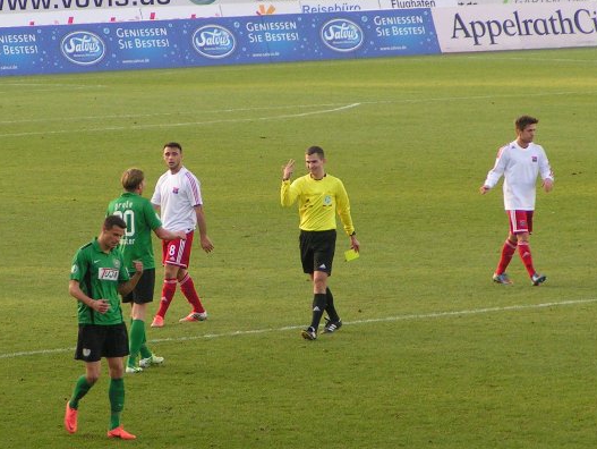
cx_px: 232
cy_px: 209
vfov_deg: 4.2
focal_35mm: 358
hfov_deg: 5.5
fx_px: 6178
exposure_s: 1/320
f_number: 3.5
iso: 125
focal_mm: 36.1
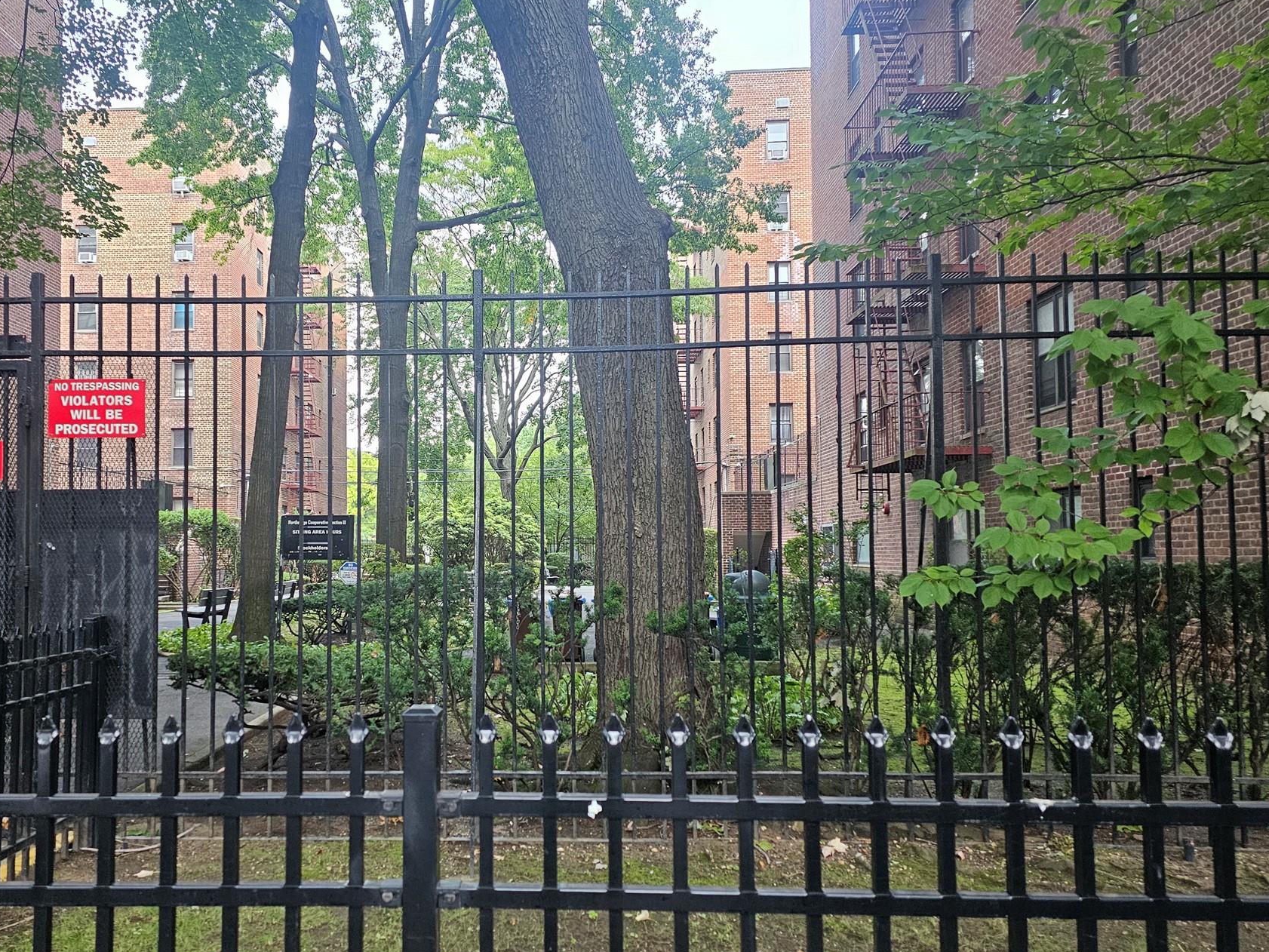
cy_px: 502
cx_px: 509
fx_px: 1027
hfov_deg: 62.9
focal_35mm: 28
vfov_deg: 49.7
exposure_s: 1/120
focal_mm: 6.3
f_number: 1.7
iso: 320
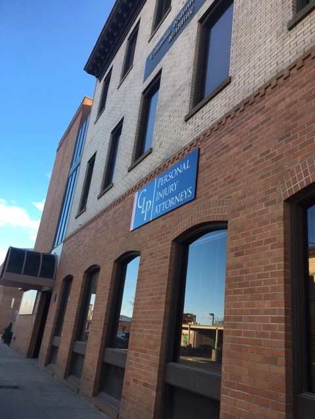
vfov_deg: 61.7
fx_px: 352
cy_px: 210
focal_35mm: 29
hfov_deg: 48.2
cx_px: 158
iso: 25
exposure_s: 1/265
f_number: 2.2
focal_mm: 4.15
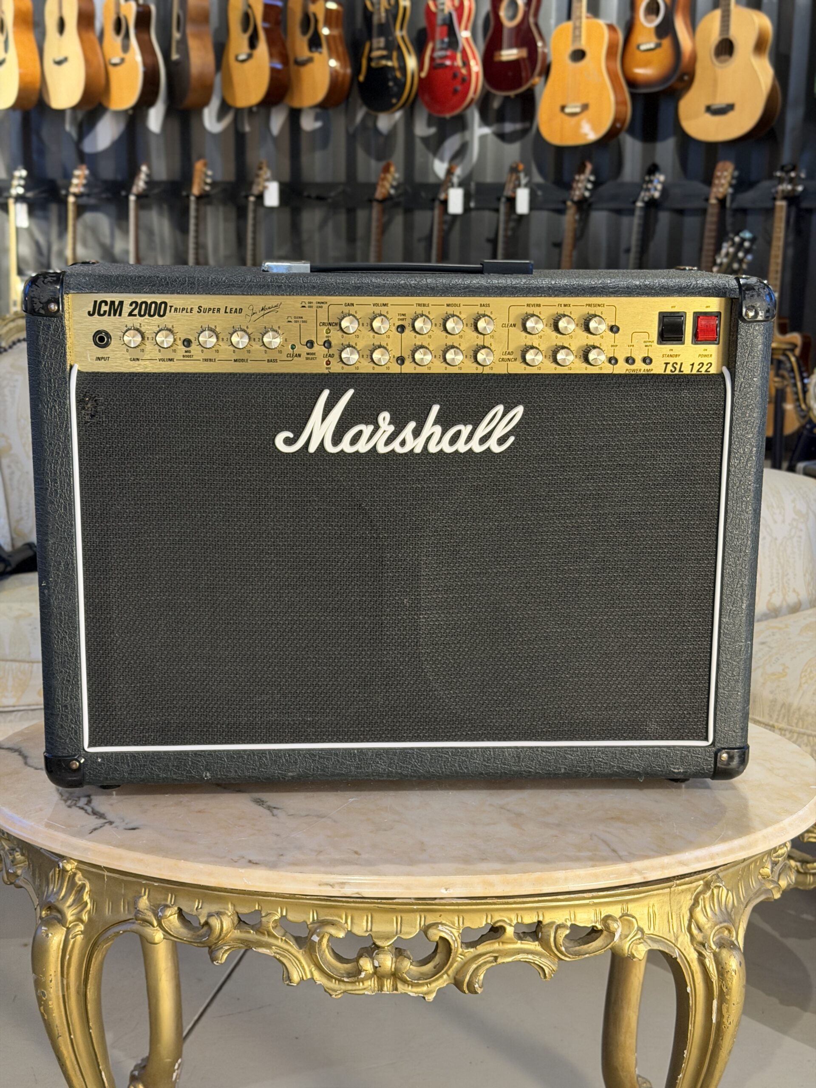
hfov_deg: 30.3
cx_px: 408
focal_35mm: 48
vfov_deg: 39.7
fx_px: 1509
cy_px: 544
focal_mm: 6.76
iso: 320
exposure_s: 1/33
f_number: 1.78
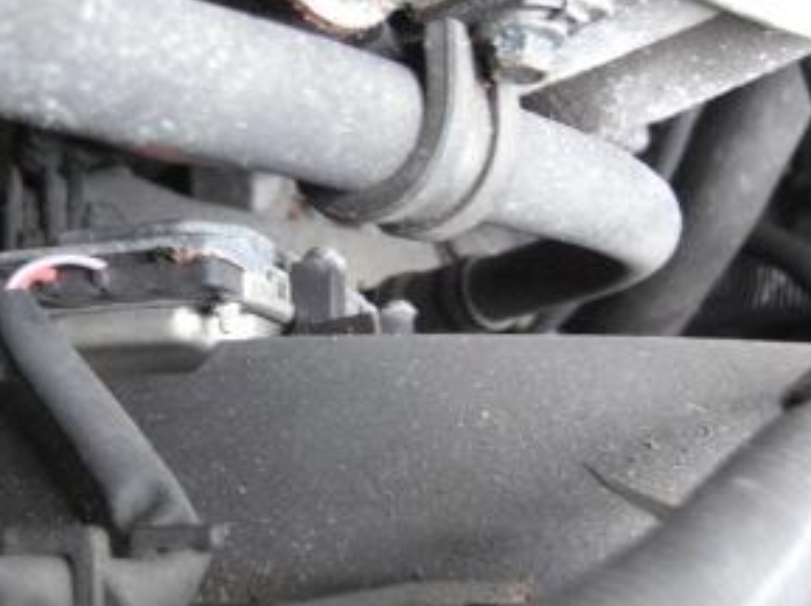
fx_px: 1381
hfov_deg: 32.4
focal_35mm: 59
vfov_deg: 24.7
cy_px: 269
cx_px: 247
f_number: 2.8
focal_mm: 7.9
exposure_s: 1/30
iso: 800
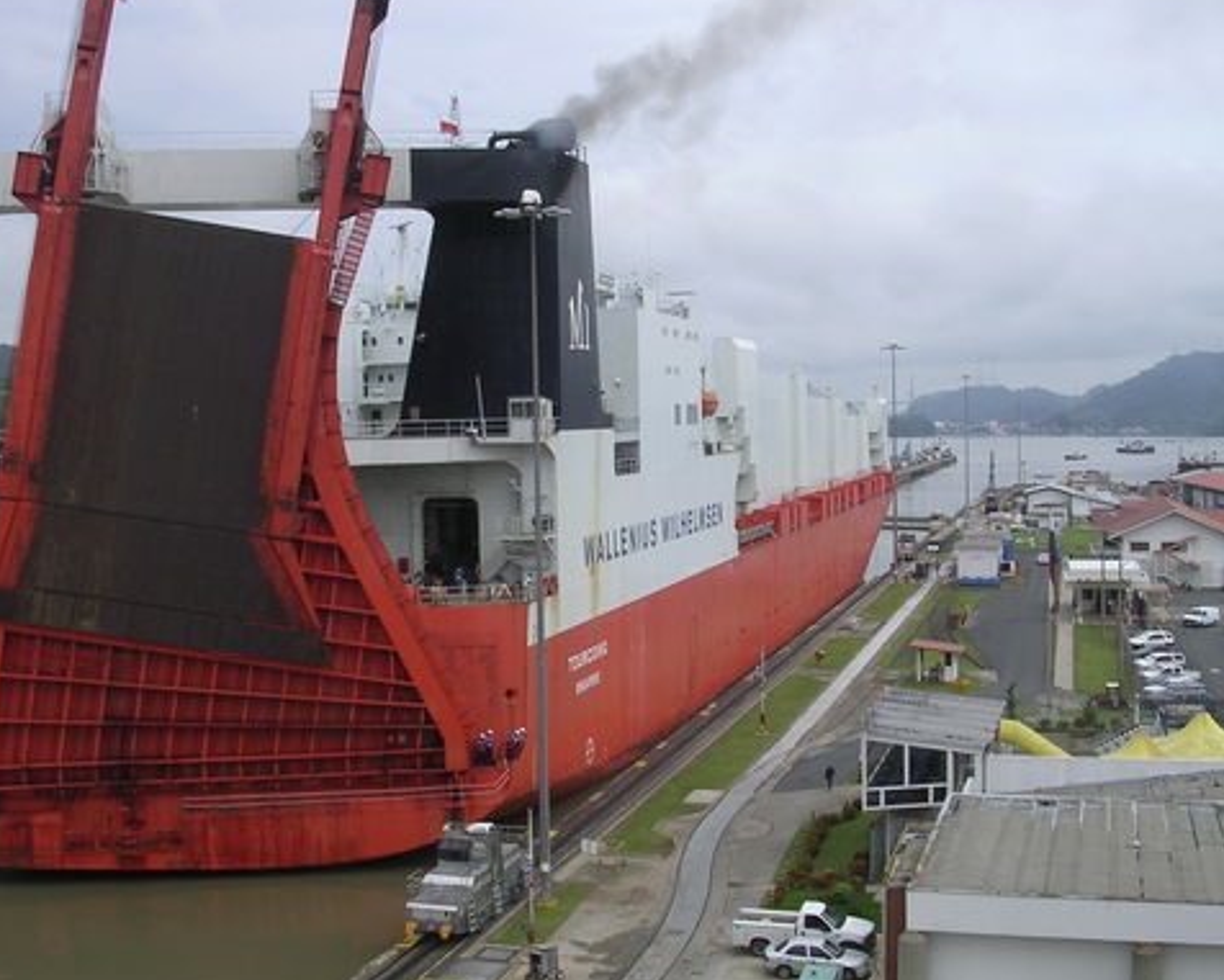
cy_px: 471
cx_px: 594
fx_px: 1594
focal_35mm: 44
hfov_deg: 42.0
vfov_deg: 34.2
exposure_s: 1/289
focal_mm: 5.8
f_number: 5.6
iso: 100
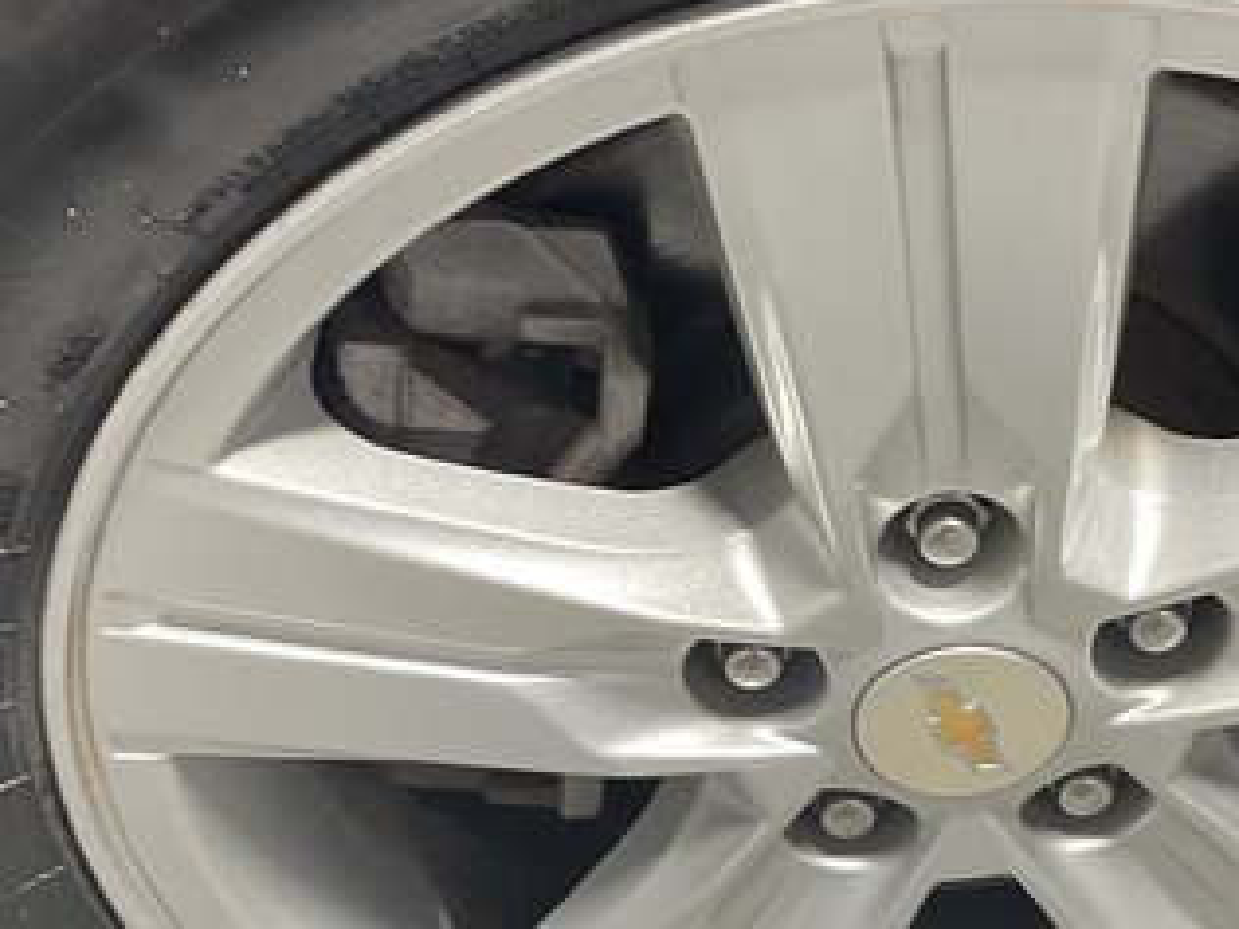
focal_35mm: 88
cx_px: 878
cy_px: 615
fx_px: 3150
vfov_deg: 16.7
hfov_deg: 22.1
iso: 80
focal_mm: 3
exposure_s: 1/60
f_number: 1.8
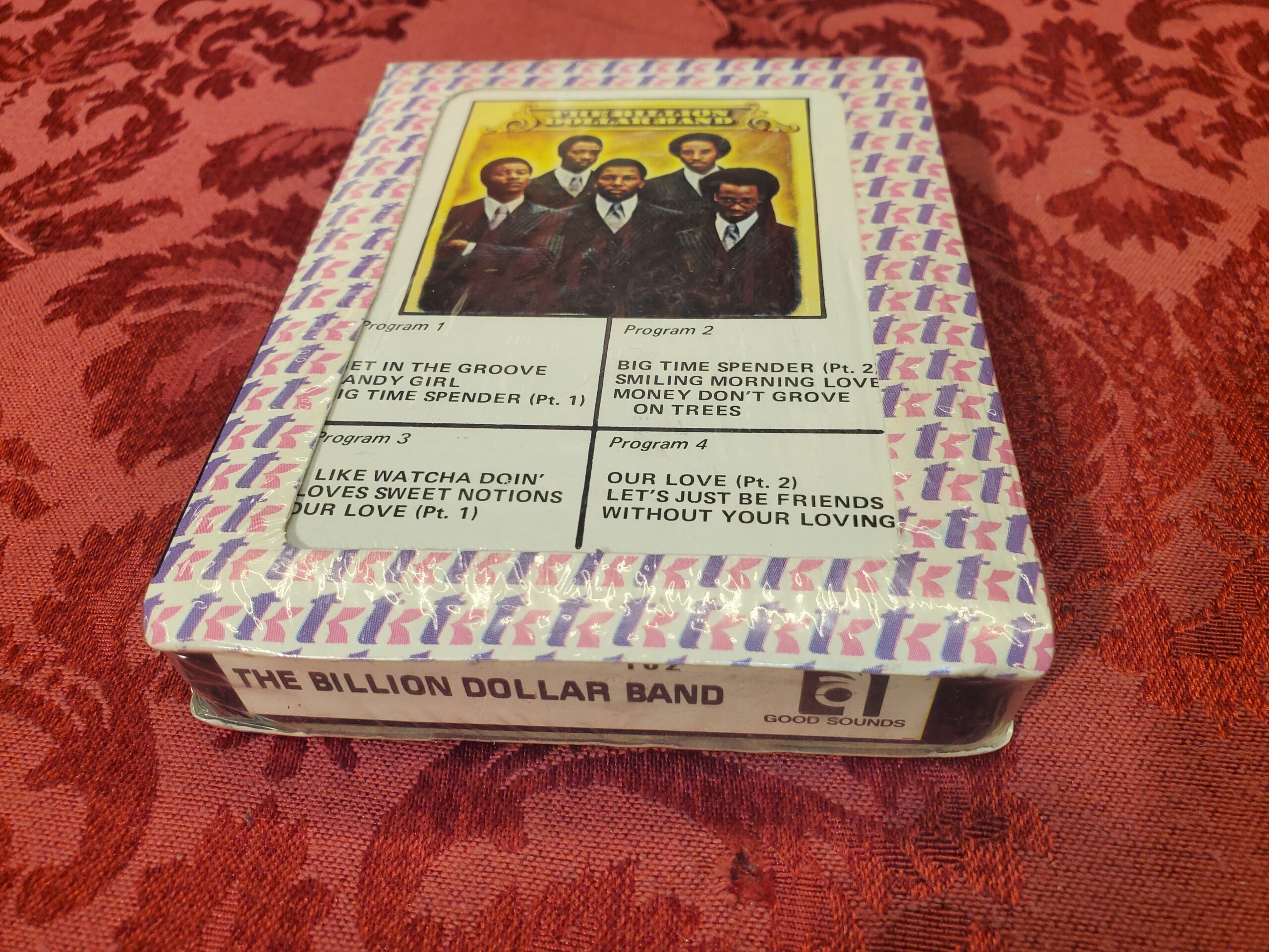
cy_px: 476
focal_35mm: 26
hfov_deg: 67.3
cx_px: 634
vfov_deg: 53.1
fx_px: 953
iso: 160
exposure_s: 1/120
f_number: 2.4
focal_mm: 4.3
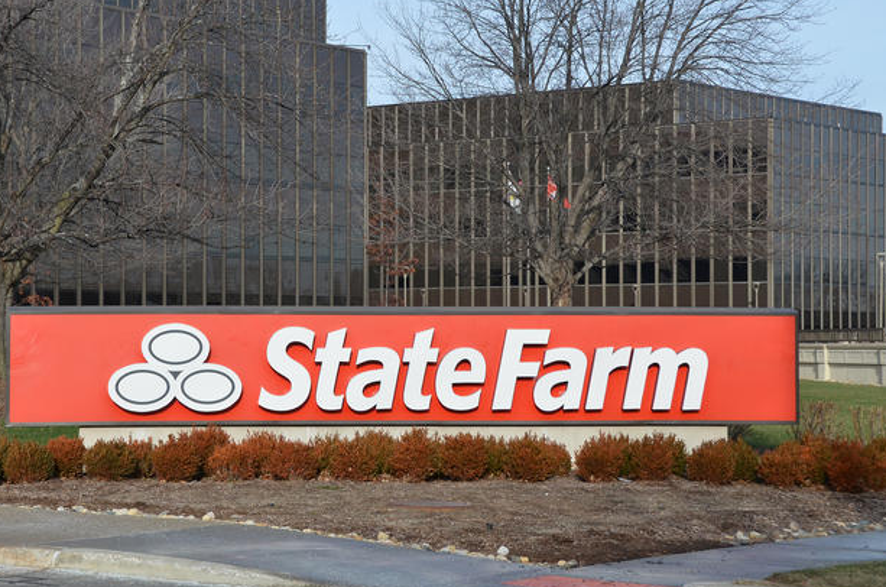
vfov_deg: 15.1
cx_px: 340
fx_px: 2210
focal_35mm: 90
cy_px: 273
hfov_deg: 22.6
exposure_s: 1/1000
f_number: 8
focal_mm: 46
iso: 400
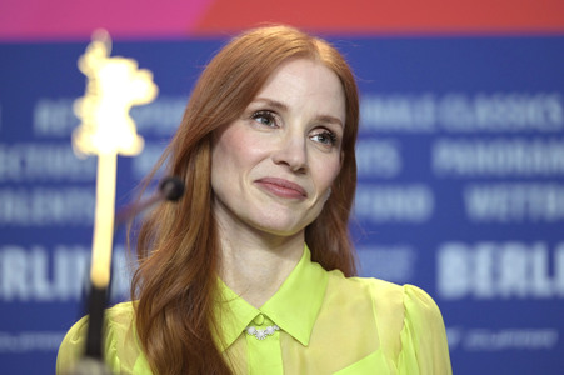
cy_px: 188
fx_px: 3131
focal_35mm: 200
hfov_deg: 10.3
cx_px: 282
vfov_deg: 6.9
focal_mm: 200
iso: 2000
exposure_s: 1/320
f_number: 3.5
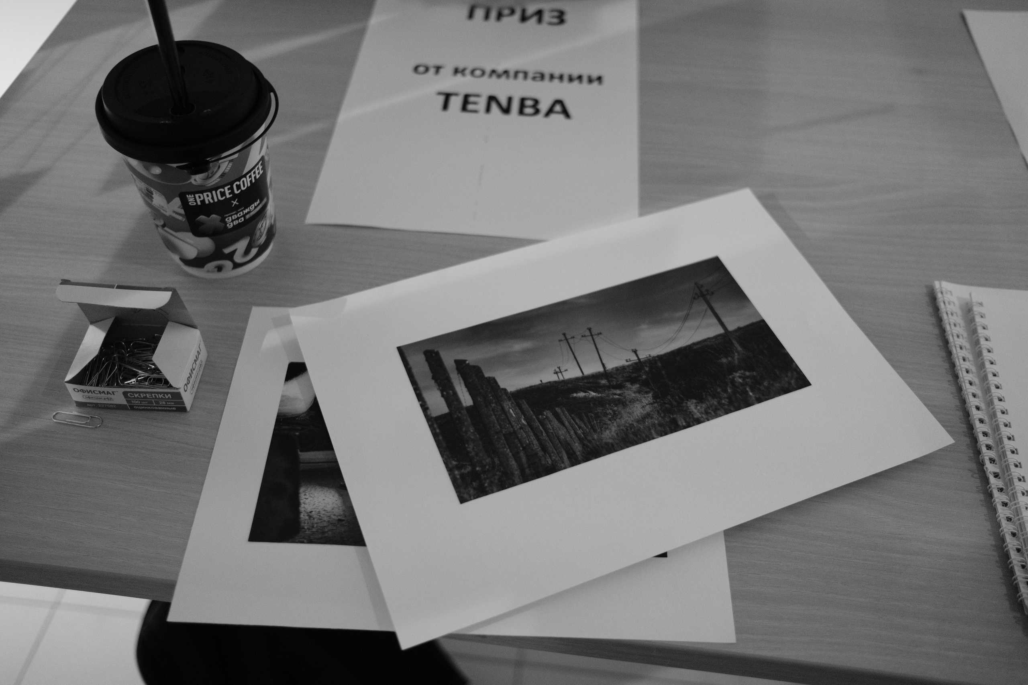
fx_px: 999
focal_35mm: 35
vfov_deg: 37.9
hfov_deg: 54.4
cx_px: 514
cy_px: 342
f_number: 2
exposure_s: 1/100
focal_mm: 23
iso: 1250
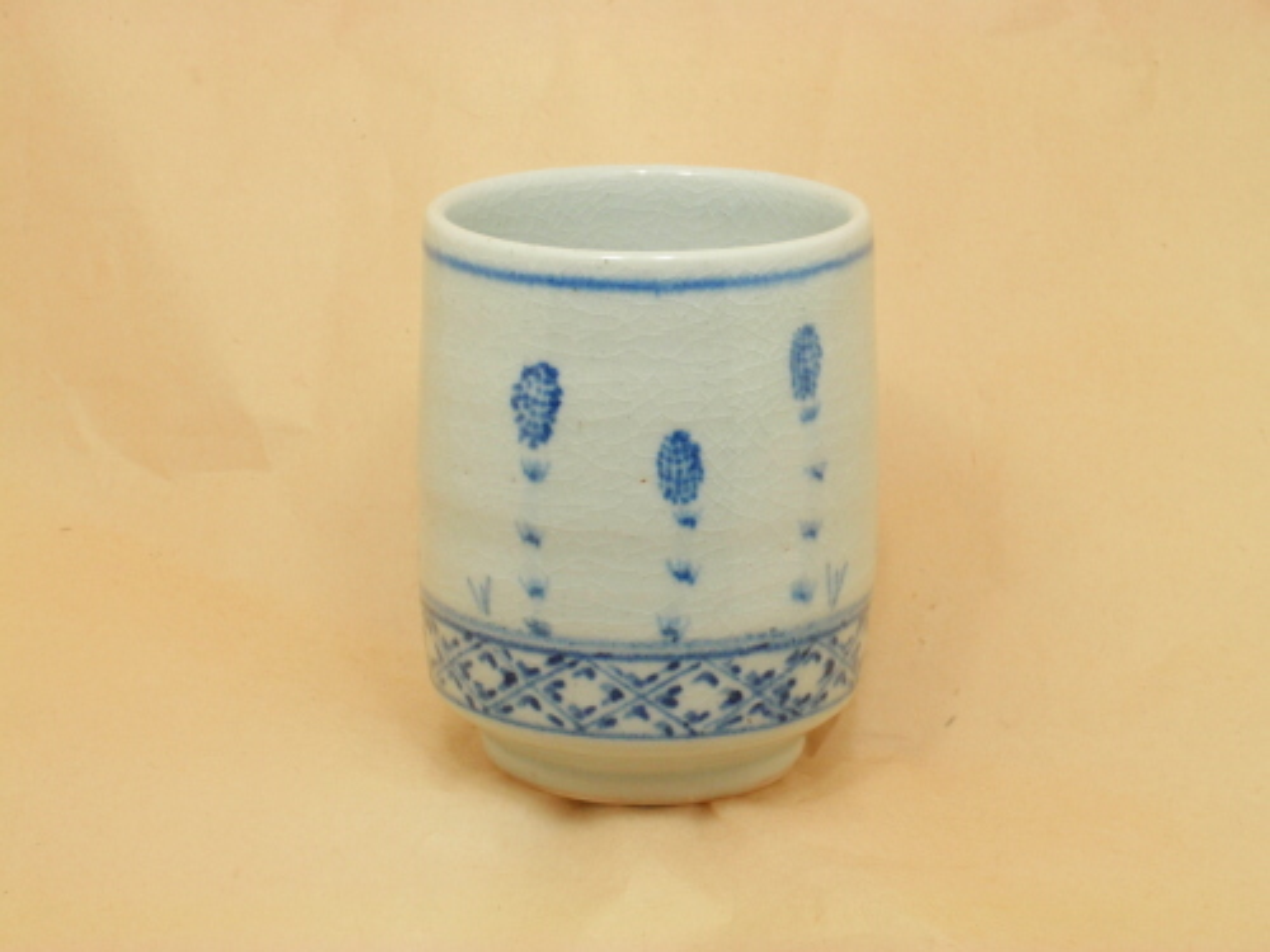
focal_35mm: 100
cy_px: 476
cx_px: 635
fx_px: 3669
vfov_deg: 14.8
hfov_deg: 19.6
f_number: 5.3
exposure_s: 1/80
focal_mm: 17.88
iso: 200
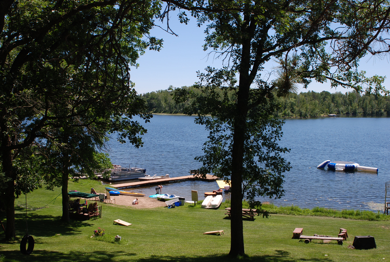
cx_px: 195
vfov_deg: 32.0
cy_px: 131
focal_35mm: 42
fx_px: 456
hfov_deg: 46.3
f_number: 7.1
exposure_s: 1/200
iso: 100
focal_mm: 28
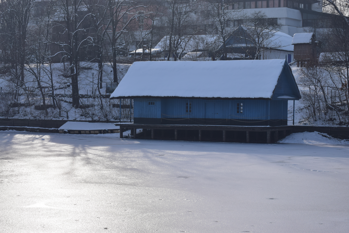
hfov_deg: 24.6
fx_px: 800
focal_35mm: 82
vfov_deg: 16.6
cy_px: 116
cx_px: 174
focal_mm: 55
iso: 200
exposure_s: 1/500
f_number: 11
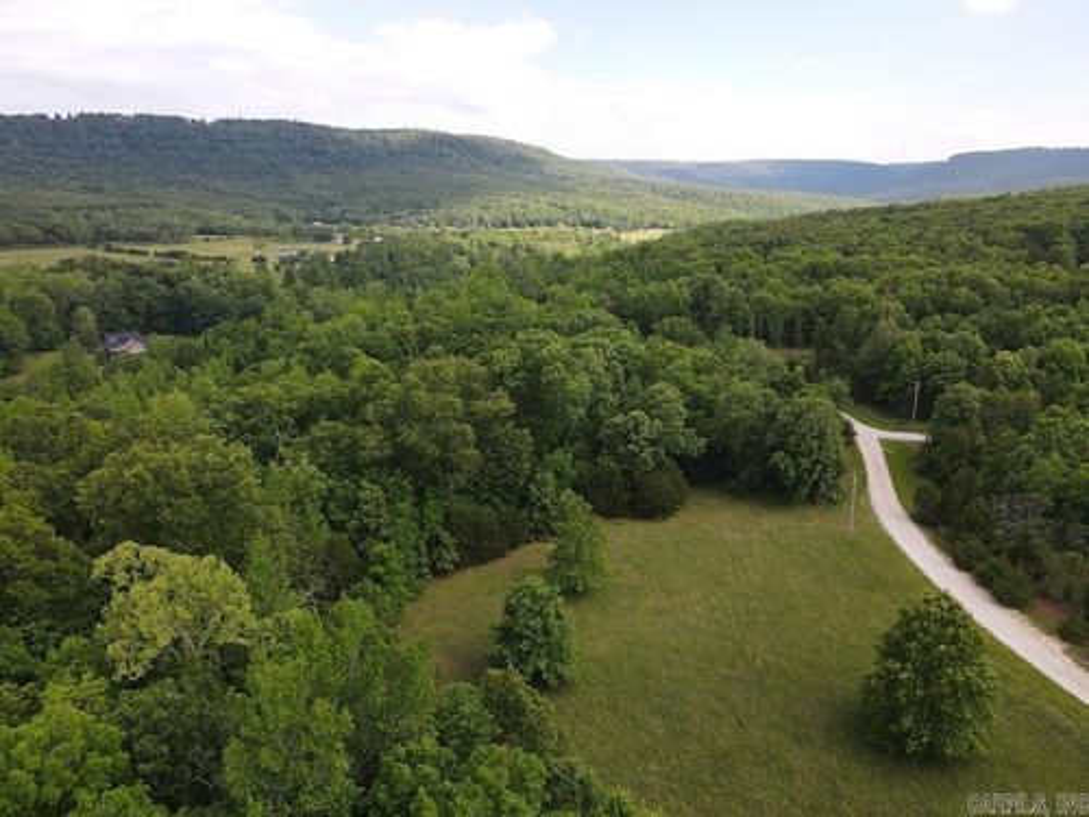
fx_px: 755
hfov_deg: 71.6
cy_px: 408
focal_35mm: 24
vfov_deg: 56.8
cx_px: 544
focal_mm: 4.5
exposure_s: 1/15
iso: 100
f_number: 2.8
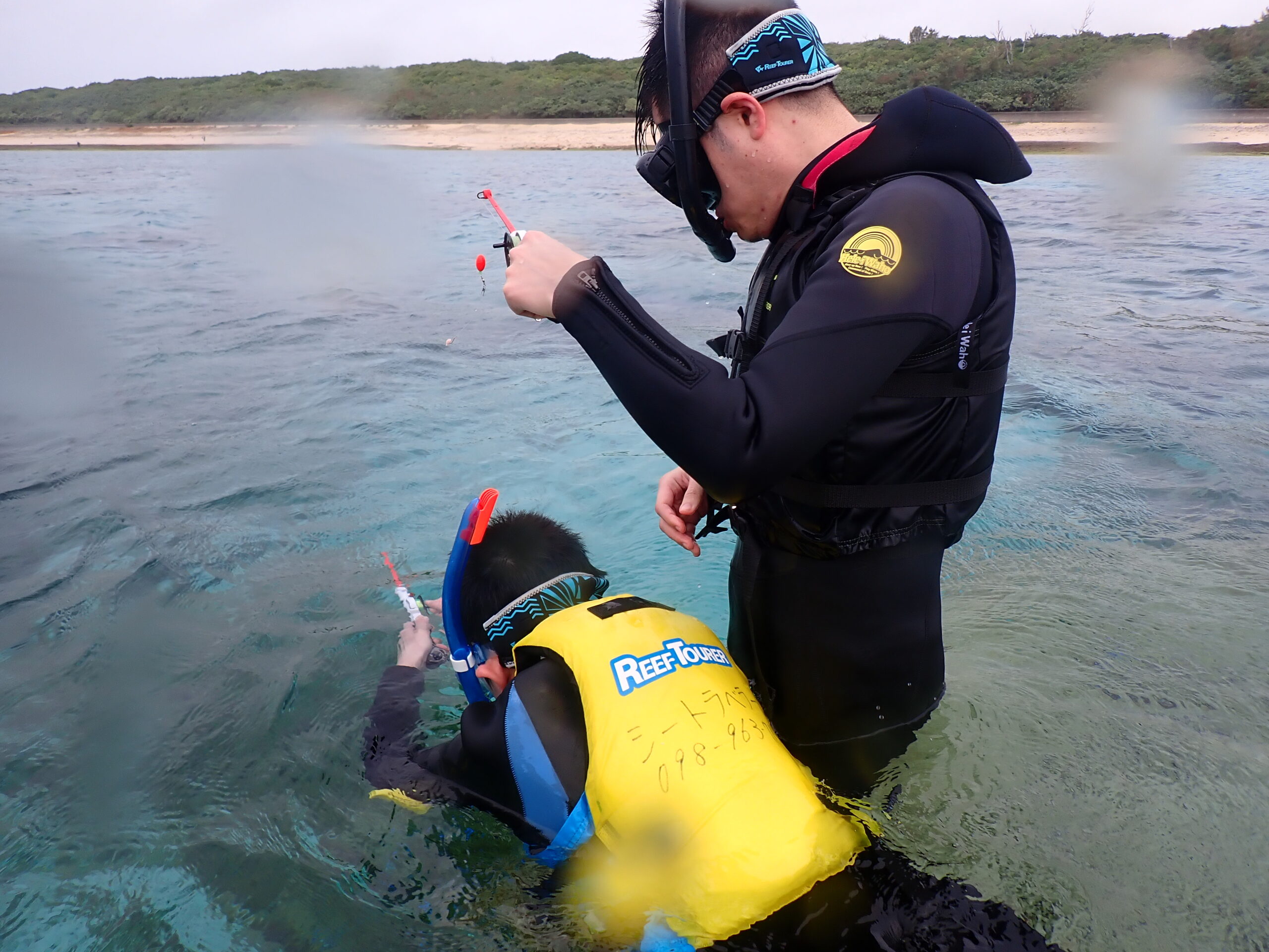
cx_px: 634
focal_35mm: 25
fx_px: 916
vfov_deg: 54.9
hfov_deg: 69.4
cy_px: 476
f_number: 2.8
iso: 100
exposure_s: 1/1000
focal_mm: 4.5
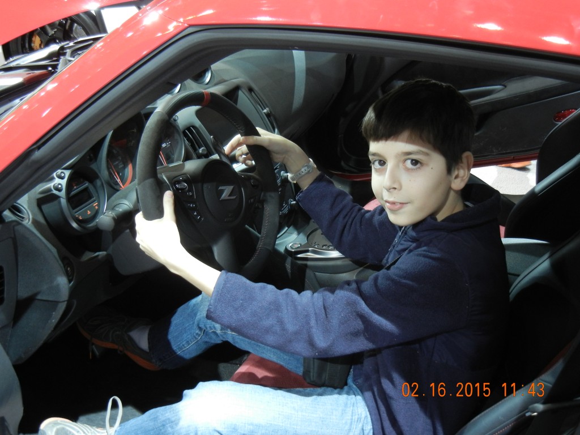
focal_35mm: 45
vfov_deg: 32.2
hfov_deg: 42.1
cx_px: 290
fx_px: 754
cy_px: 218
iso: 400
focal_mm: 8.1
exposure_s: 1/27
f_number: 3.8
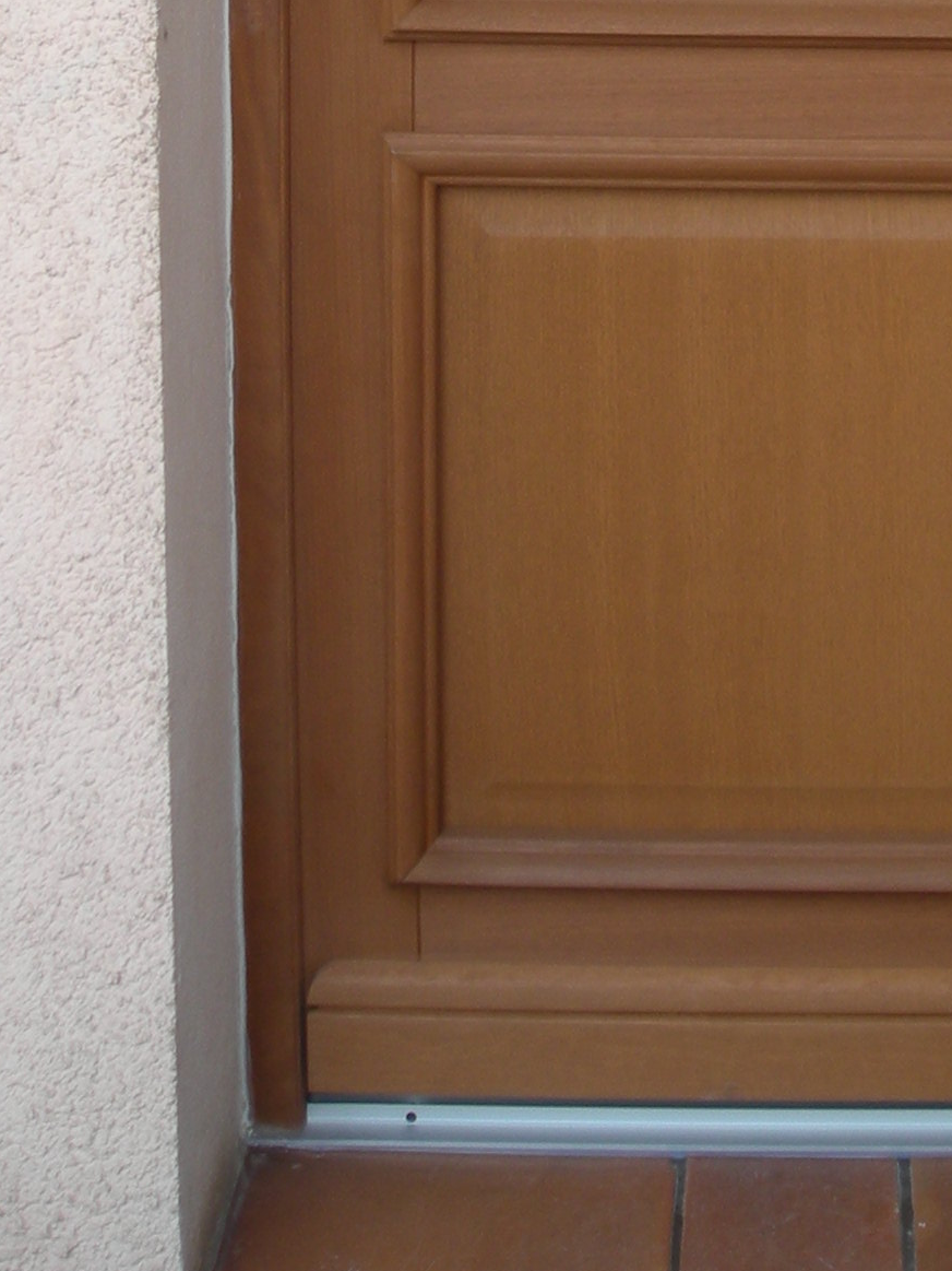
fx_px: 3374
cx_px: 862
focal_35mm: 92
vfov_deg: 20.1
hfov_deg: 15.9
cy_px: -199
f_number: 3.2
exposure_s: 1/81.2
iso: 50
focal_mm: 6.3
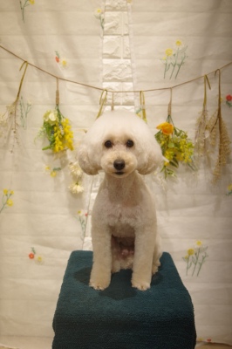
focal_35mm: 42
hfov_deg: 31.8
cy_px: 174
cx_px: 116
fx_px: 407
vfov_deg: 46.4
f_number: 3.5
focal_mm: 28
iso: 250
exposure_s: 1/125
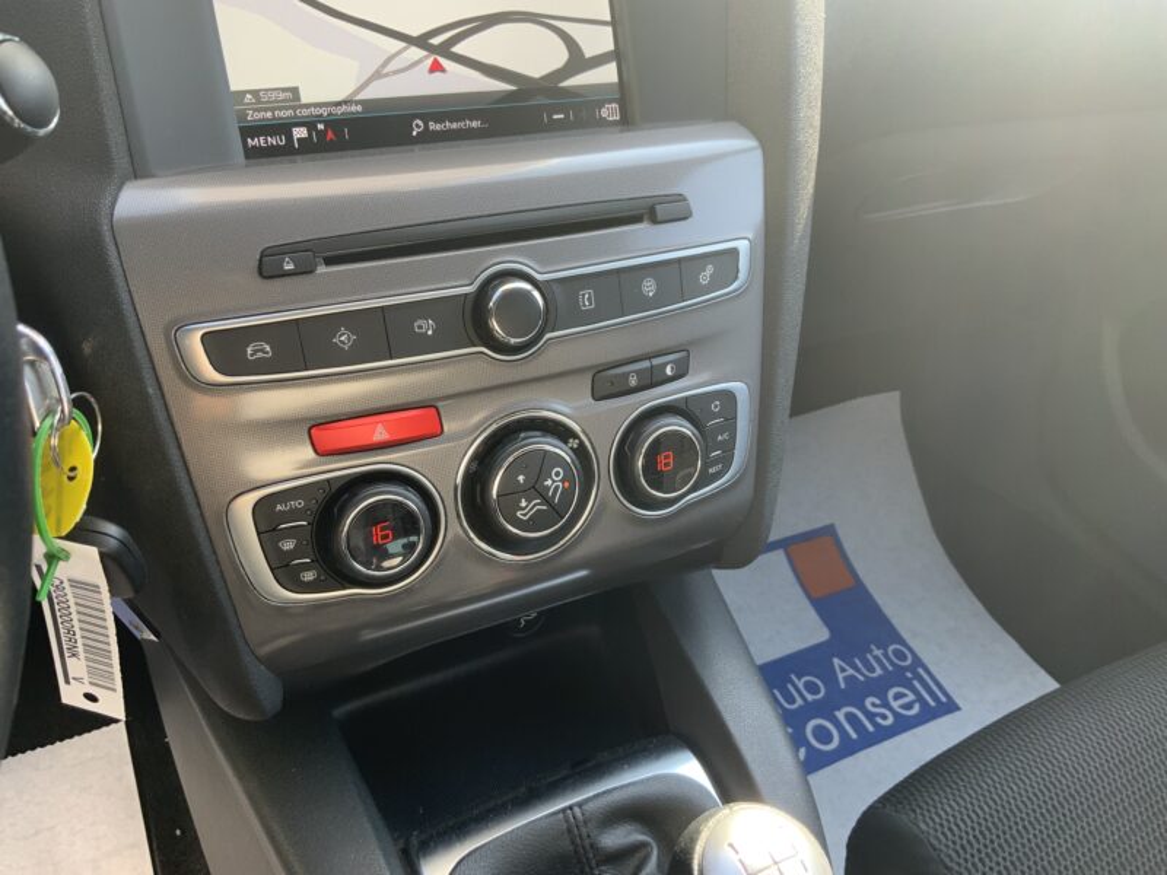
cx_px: 584
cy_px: 438
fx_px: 978
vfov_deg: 48.2
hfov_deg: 61.7
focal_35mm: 29
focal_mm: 3
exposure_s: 1/122
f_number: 1.8
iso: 40
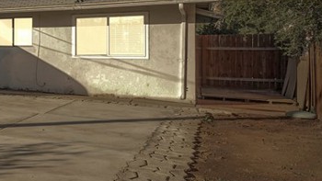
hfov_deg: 31.2
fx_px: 418
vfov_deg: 24.2
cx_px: -110
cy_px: 45
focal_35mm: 49
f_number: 9
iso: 100
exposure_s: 1/125
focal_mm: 16
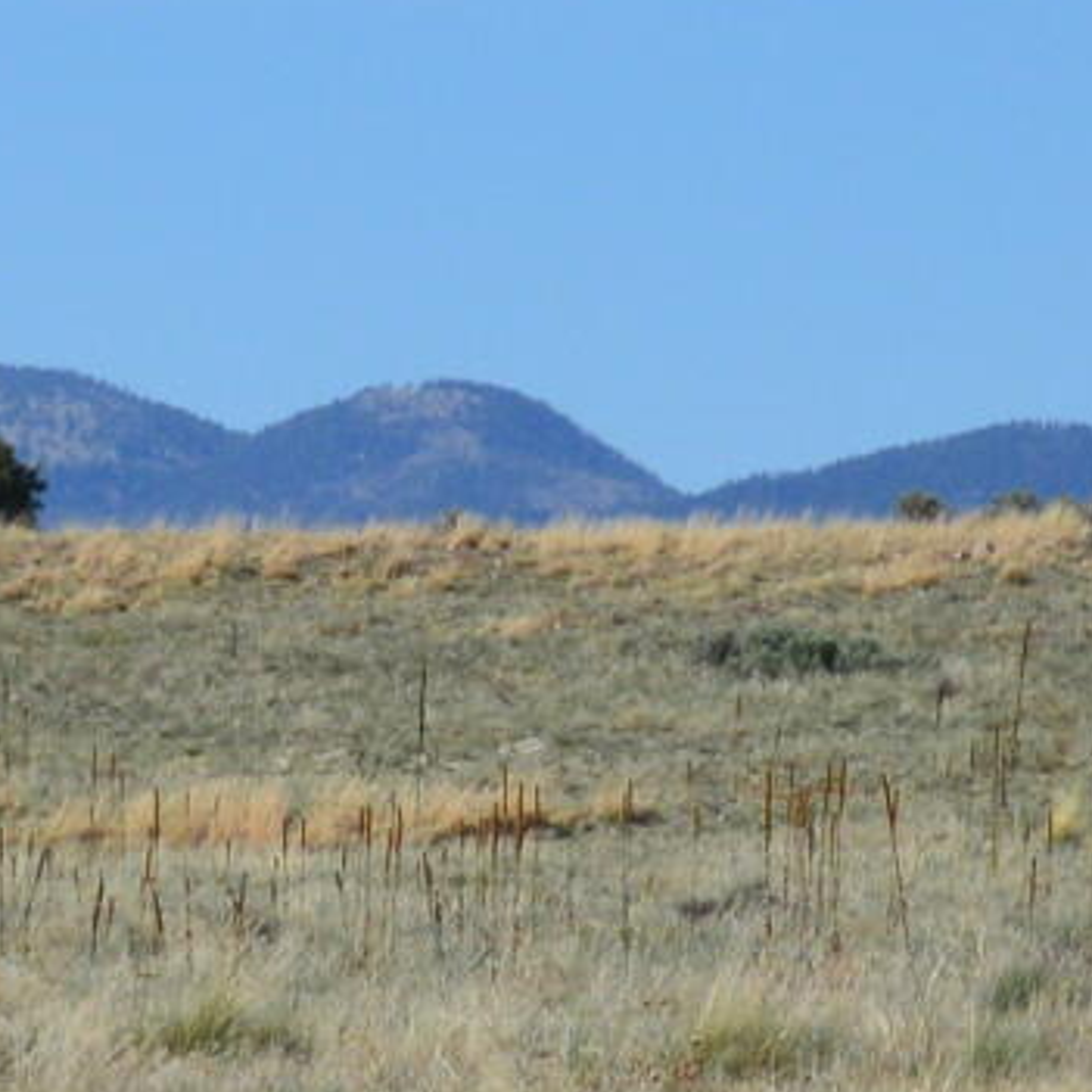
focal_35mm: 436
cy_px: 246
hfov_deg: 4.0
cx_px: 352
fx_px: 15561
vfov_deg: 4.0
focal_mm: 40
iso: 220
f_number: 11
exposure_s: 1/500
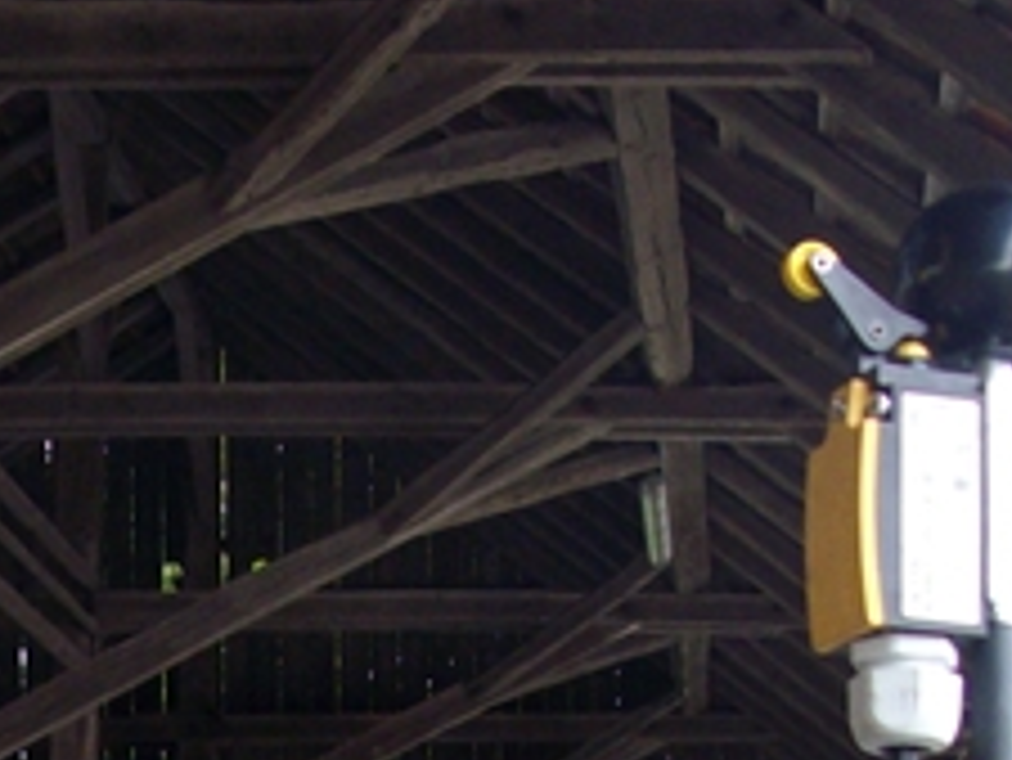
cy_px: 1223
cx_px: 81
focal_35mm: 128
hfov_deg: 15.2
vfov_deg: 11.0
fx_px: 3744
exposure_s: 1/60
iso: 160
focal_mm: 6
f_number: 2.7
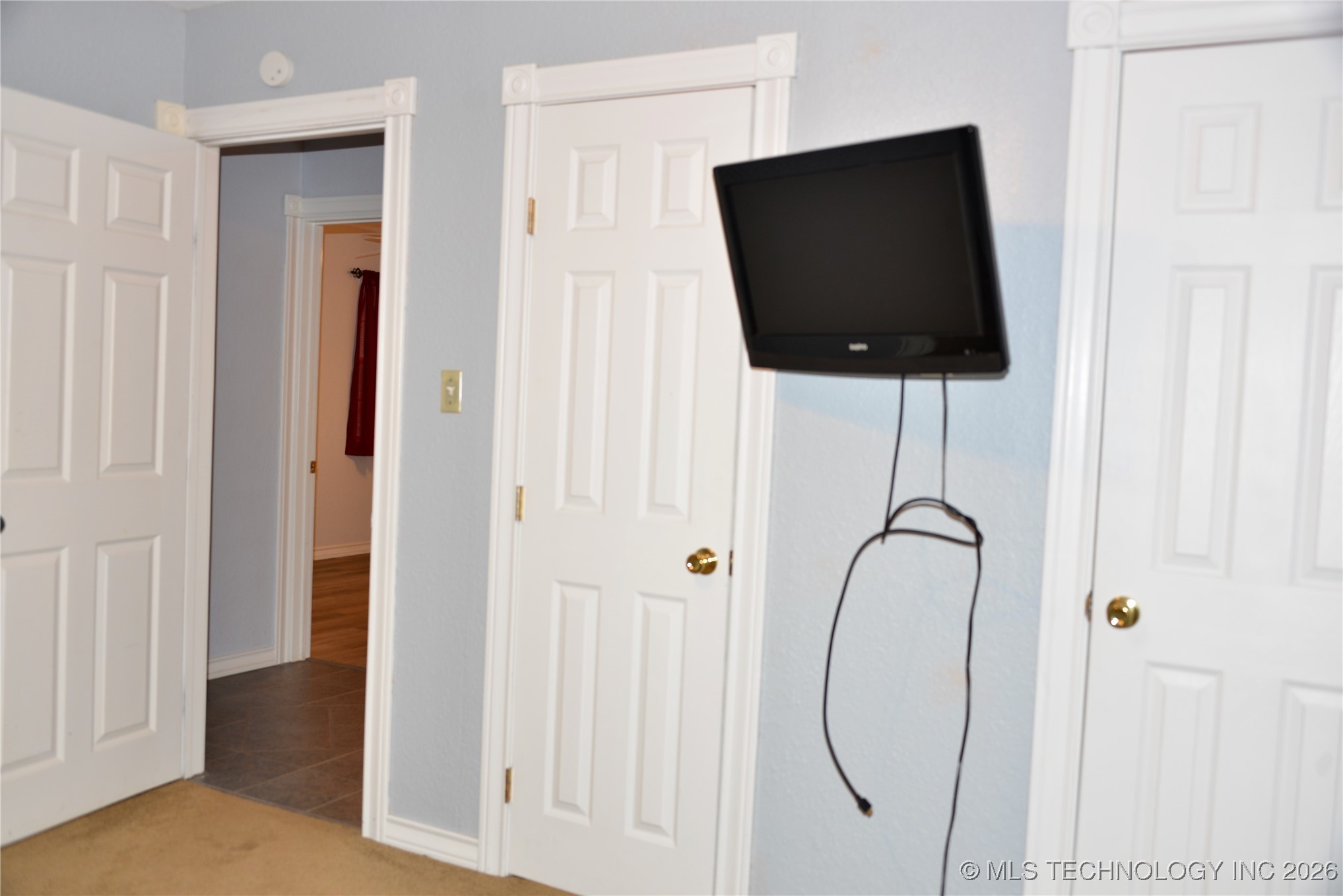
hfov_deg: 58.7
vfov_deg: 41.1
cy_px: 448
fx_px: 1194
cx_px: 672
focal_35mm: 32
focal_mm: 32
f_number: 3.8
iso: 320
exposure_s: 1/60
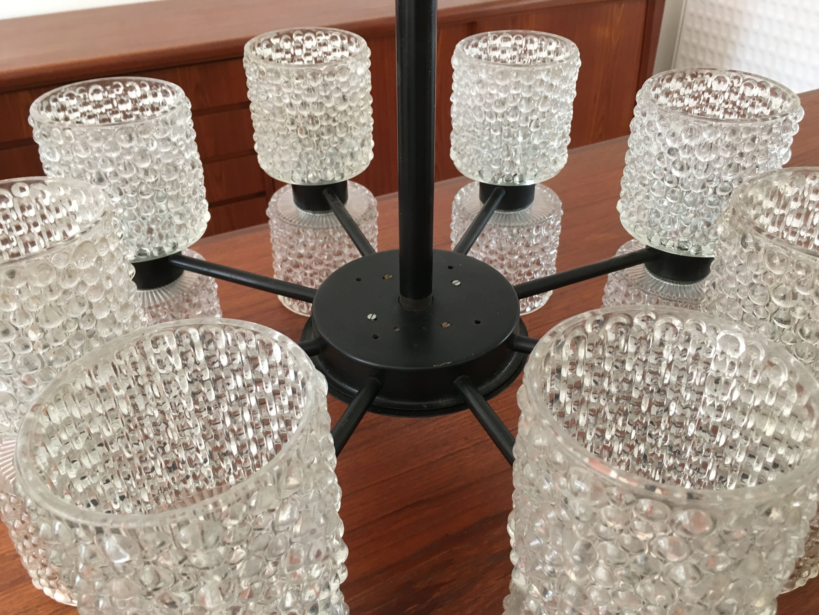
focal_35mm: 29
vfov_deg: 48.2
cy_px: 308
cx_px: 410
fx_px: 686
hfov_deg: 61.7
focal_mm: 4.15
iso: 100
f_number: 2.2
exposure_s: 1/33
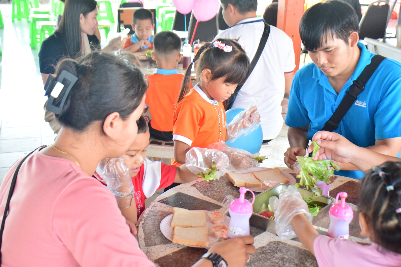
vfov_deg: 26.5
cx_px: 200
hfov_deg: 38.9
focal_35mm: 51
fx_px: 568
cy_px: 134
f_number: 4.2
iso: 2000
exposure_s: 1/250
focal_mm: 34
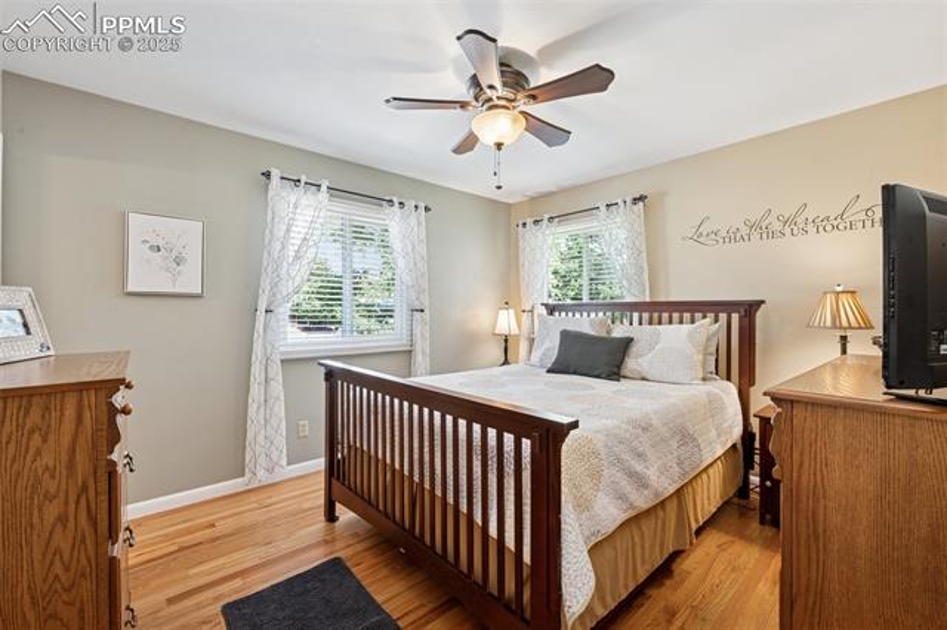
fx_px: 394
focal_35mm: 15
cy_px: 315
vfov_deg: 77.3
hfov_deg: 100.4
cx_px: 474
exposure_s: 1/1.67
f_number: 11
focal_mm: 15
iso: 100
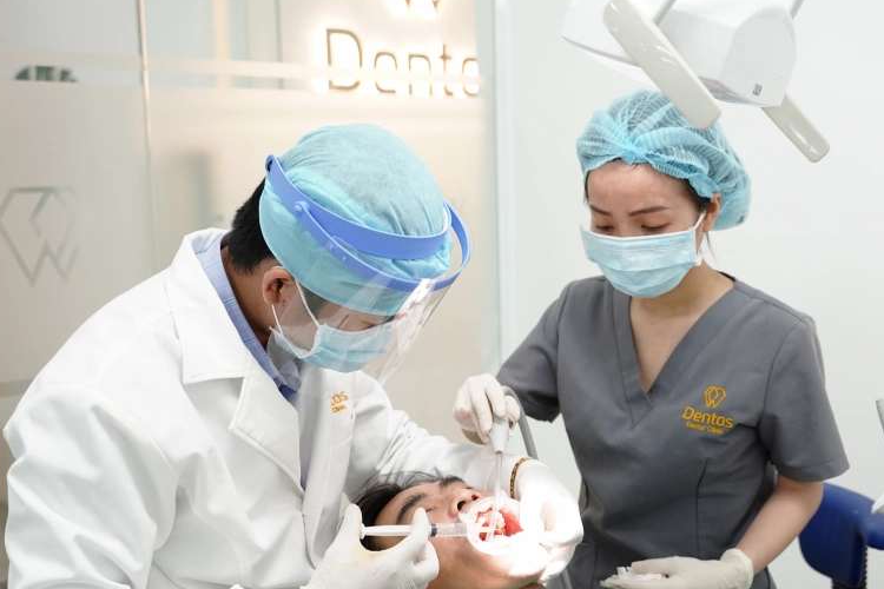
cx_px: 504
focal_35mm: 48
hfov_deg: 41.0
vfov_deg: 28.0
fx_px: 1179
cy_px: 341
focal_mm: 36
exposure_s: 1/100
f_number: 3.5
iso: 800
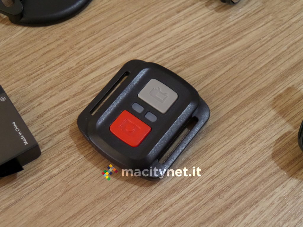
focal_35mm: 78
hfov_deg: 25.0
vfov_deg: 18.9
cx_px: 152
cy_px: 114
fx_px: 683
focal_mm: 13.9
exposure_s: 1/30
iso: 800
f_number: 3.8
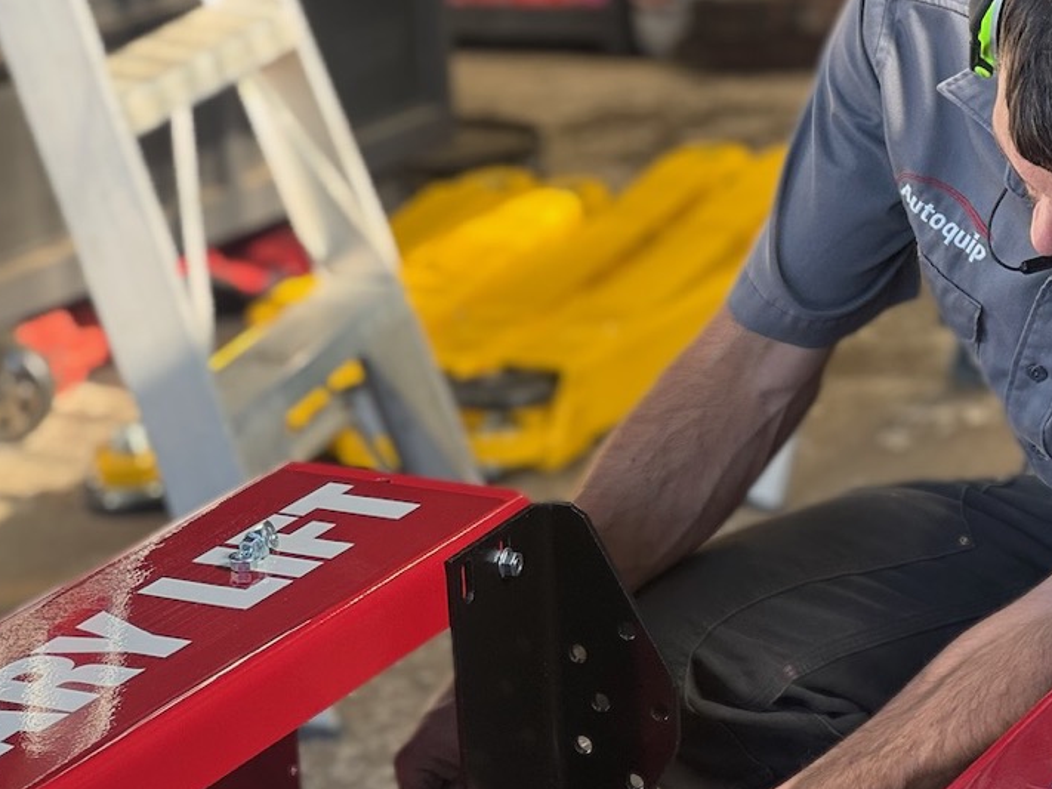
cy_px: 465
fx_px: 3950
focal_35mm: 130
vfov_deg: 11.4
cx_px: 581
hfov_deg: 15.2
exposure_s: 1/99
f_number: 2.8
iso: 64
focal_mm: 9
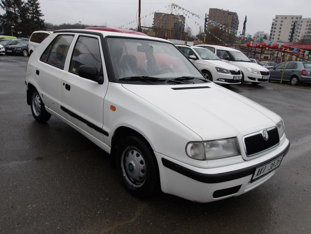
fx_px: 243
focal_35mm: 27
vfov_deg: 51.4
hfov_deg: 65.3
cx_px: 156
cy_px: 117
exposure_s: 1/381
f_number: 3
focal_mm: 4.9
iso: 100
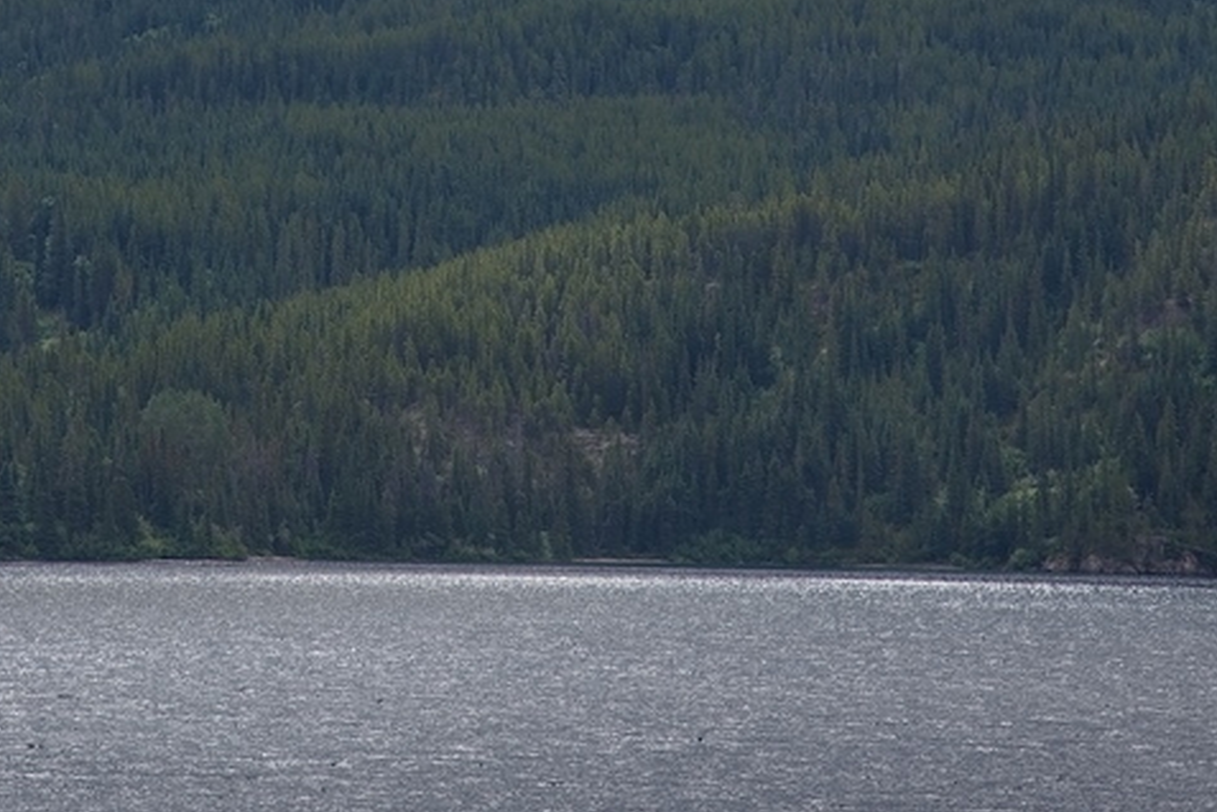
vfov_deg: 4.9
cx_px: 207
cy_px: -120
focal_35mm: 282
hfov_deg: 7.3
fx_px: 9532
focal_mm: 105
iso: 100
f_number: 8
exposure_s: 1/250
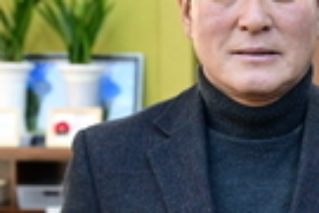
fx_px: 1940
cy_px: 153
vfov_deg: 6.3
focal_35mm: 219
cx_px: 522
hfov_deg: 9.1
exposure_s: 1/200
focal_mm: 47
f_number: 4
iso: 1600
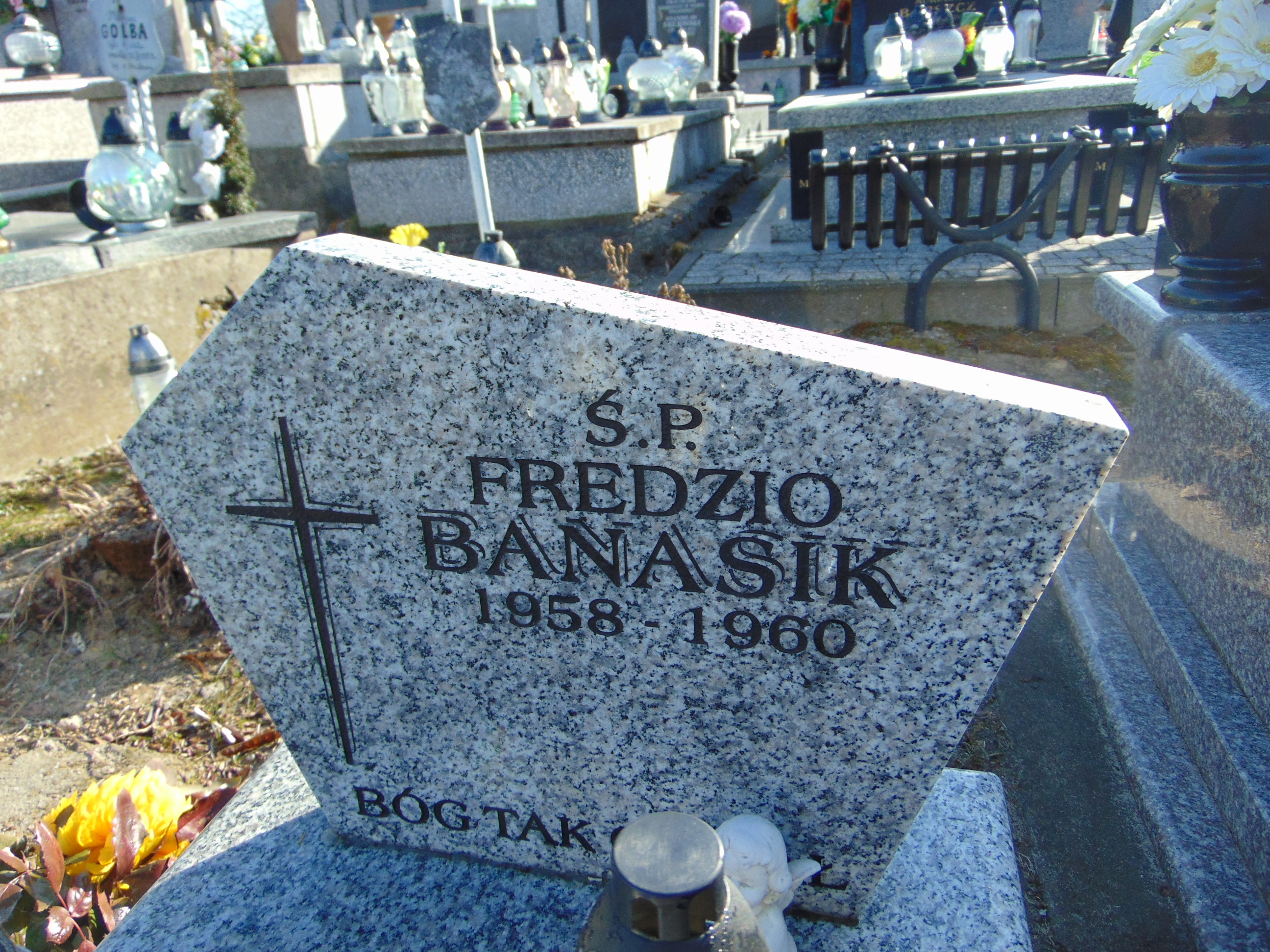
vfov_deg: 54.9
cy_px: 476
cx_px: 635
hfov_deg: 69.4
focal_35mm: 25
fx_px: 917
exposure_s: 1/320
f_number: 3
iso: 80
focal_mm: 4.5
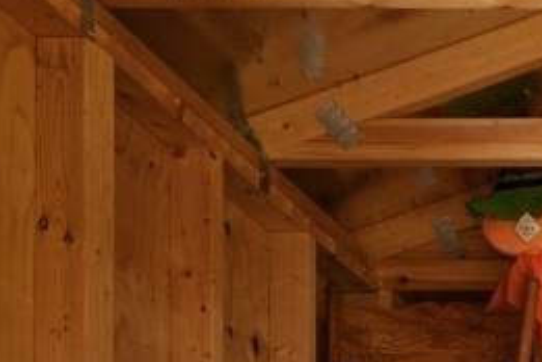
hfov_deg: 17.6
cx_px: 984
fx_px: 1400
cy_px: 876
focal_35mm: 93
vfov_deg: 11.9
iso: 100
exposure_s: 1/13
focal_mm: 10
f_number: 4.5
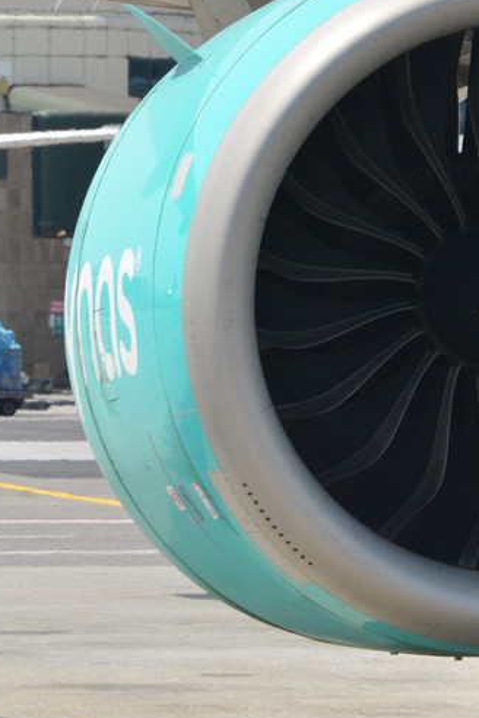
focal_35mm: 386
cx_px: 488
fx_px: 7708
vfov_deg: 5.3
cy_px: 238
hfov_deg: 3.6
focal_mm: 105
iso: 160
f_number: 9
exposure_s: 1/320
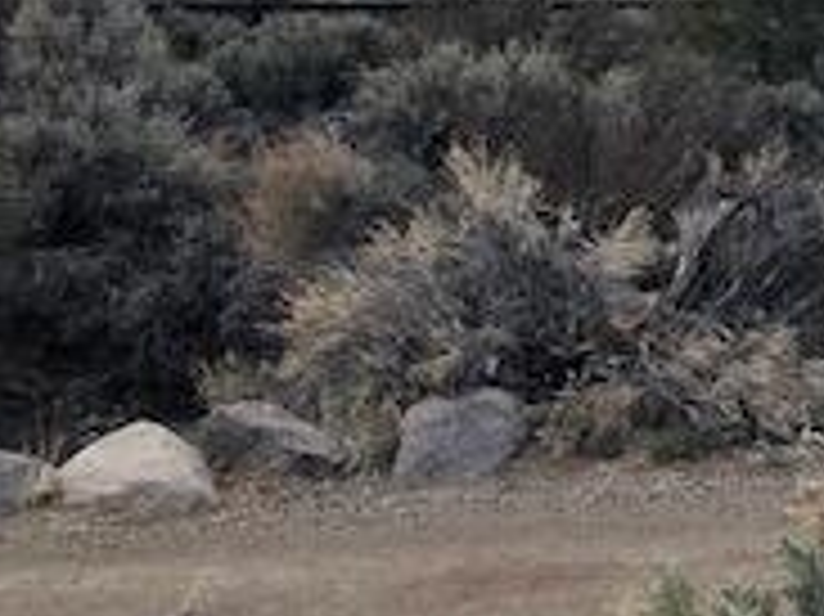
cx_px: 1004
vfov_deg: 14.1
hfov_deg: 18.9
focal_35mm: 98
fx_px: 2331
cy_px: -315
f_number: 1.8
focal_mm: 3.99
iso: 20
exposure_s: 1/2433
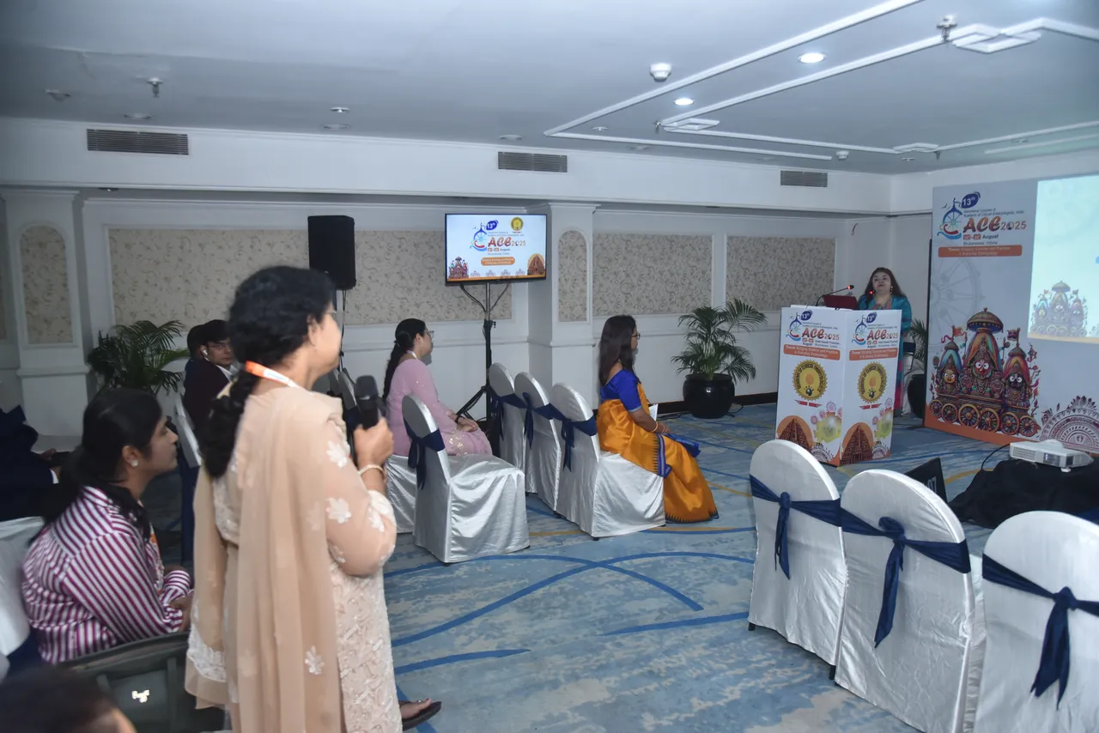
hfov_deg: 73.7
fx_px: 733
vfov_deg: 53.2
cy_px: 366
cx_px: 550
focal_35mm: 24
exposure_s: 1/125
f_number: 4.5
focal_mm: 24
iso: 1250
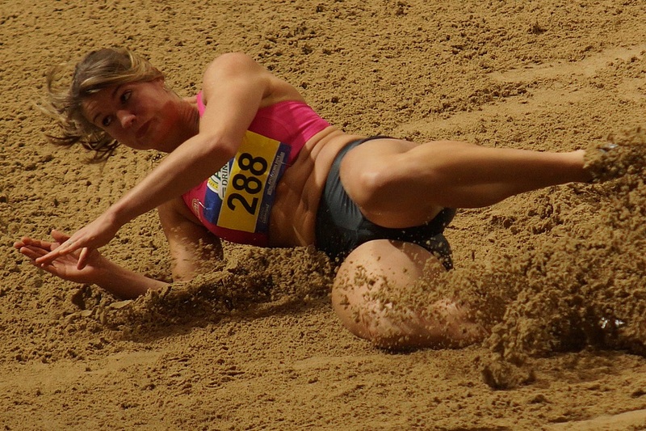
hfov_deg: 6.9
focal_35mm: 300
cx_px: 323
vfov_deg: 4.6
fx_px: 5382
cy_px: 216
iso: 640
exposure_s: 1/400
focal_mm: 200
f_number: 3.5
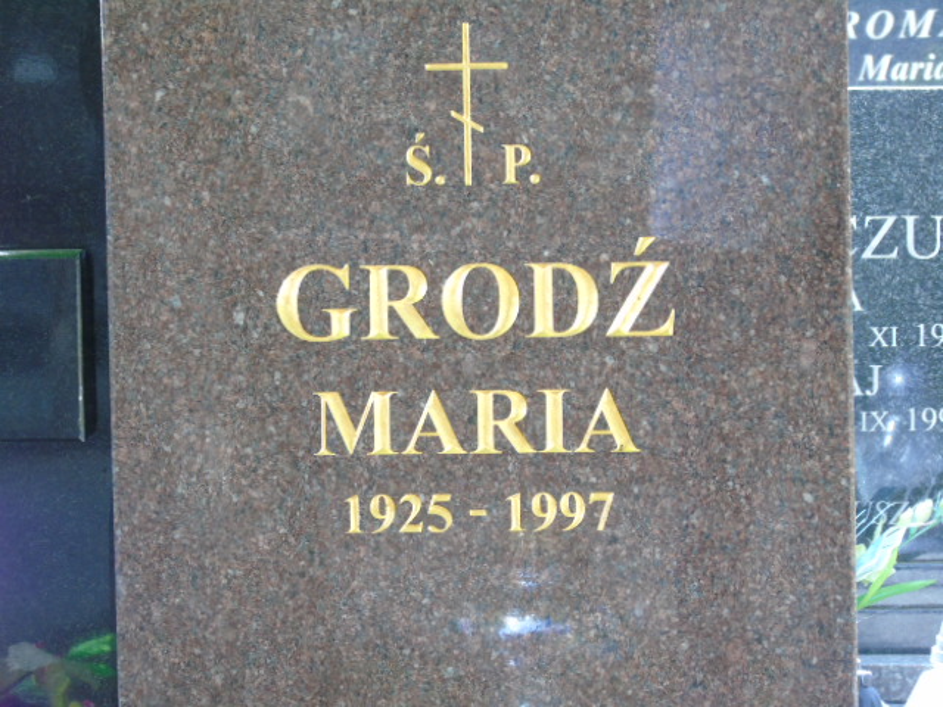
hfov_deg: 9.3
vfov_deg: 7.0
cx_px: 472
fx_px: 5775
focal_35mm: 212
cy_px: 354
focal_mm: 38
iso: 400
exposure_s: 1/80
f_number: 4.7
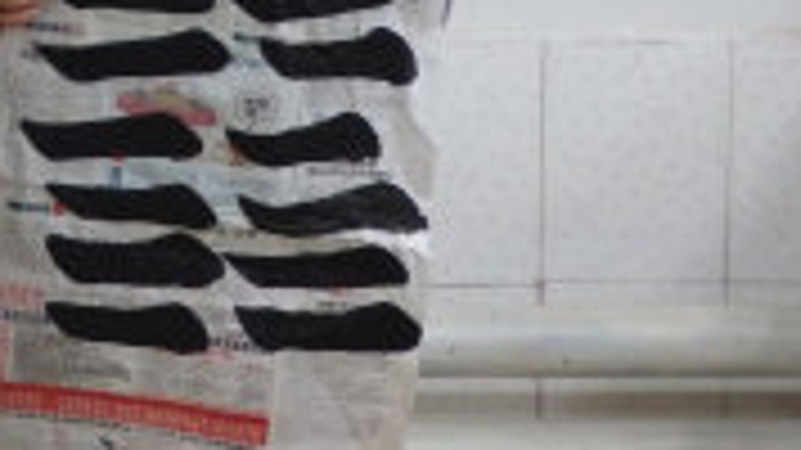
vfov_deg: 10.5
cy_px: -232
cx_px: -207
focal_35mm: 111
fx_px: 2357
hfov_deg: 18.1
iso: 640
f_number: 3.6
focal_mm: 6.6
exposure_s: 1/60
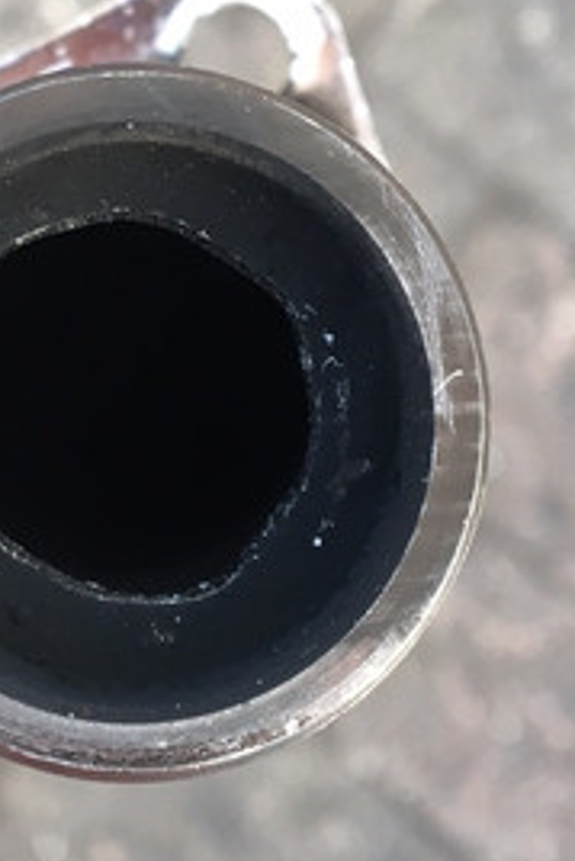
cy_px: 292
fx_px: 2153
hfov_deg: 15.1
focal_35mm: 90
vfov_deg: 22.5
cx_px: 109
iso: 32
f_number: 2.2
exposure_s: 1/33
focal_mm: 4.15
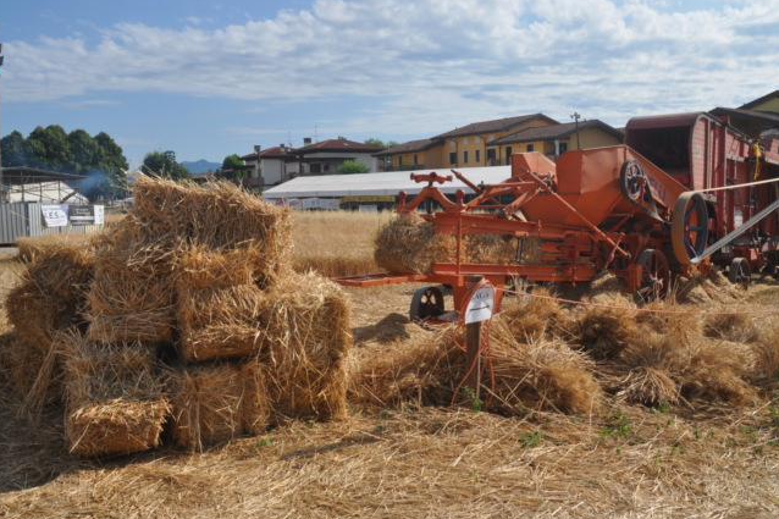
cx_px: 387
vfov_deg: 39.4
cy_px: 272
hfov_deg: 56.5
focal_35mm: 34
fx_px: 725
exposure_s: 1/400
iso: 200
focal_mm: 21
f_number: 10
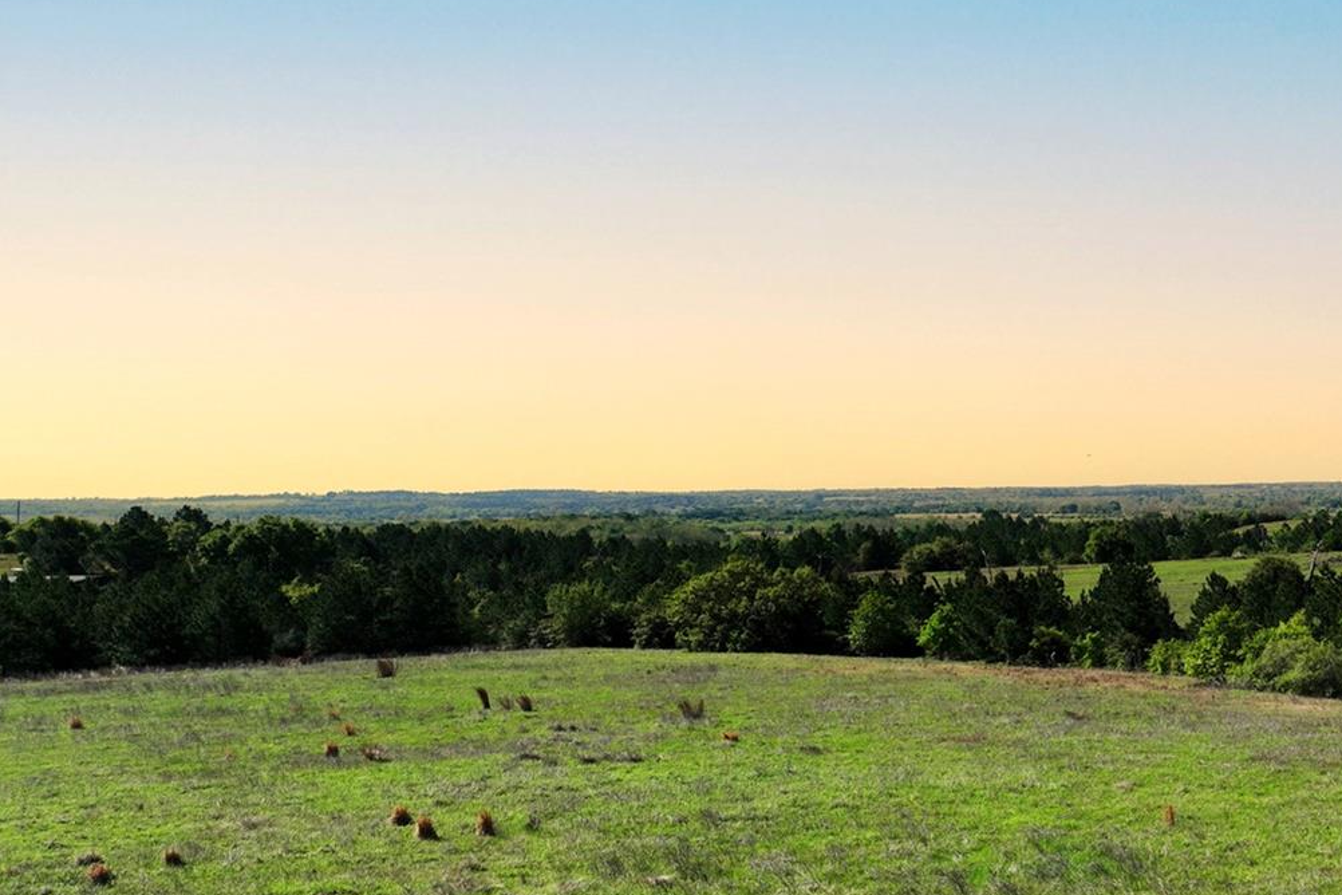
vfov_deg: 26.5
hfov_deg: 35.5
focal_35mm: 51
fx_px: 1901
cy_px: 389
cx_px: 1318
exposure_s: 1/2500
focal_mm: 12.29
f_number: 2.8
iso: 100
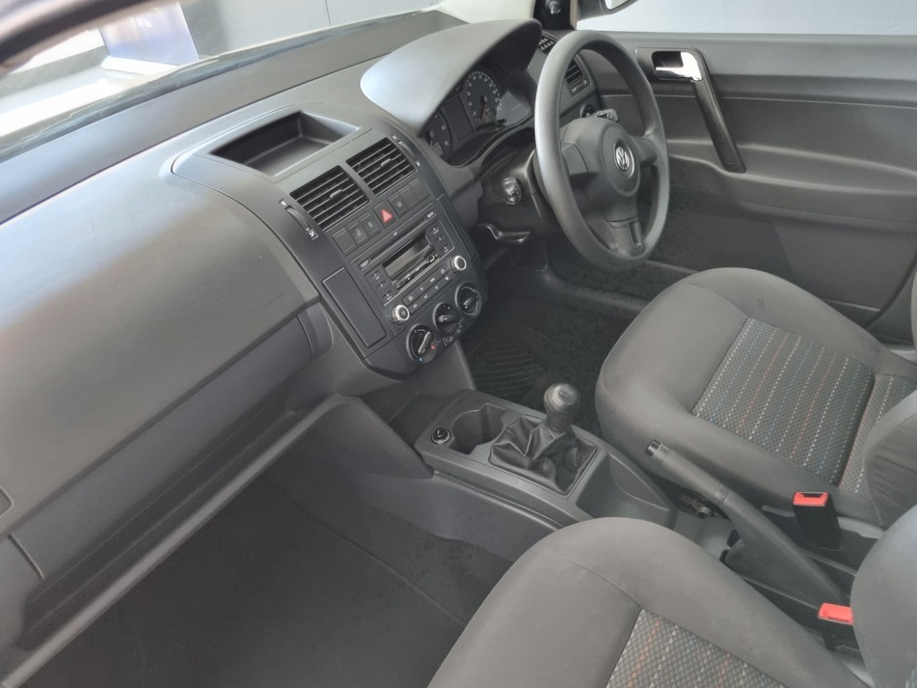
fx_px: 742
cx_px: 490
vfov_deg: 49.7
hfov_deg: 63.4
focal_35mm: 28
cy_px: 352
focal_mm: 5.4
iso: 400
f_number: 1.8
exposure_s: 1/50
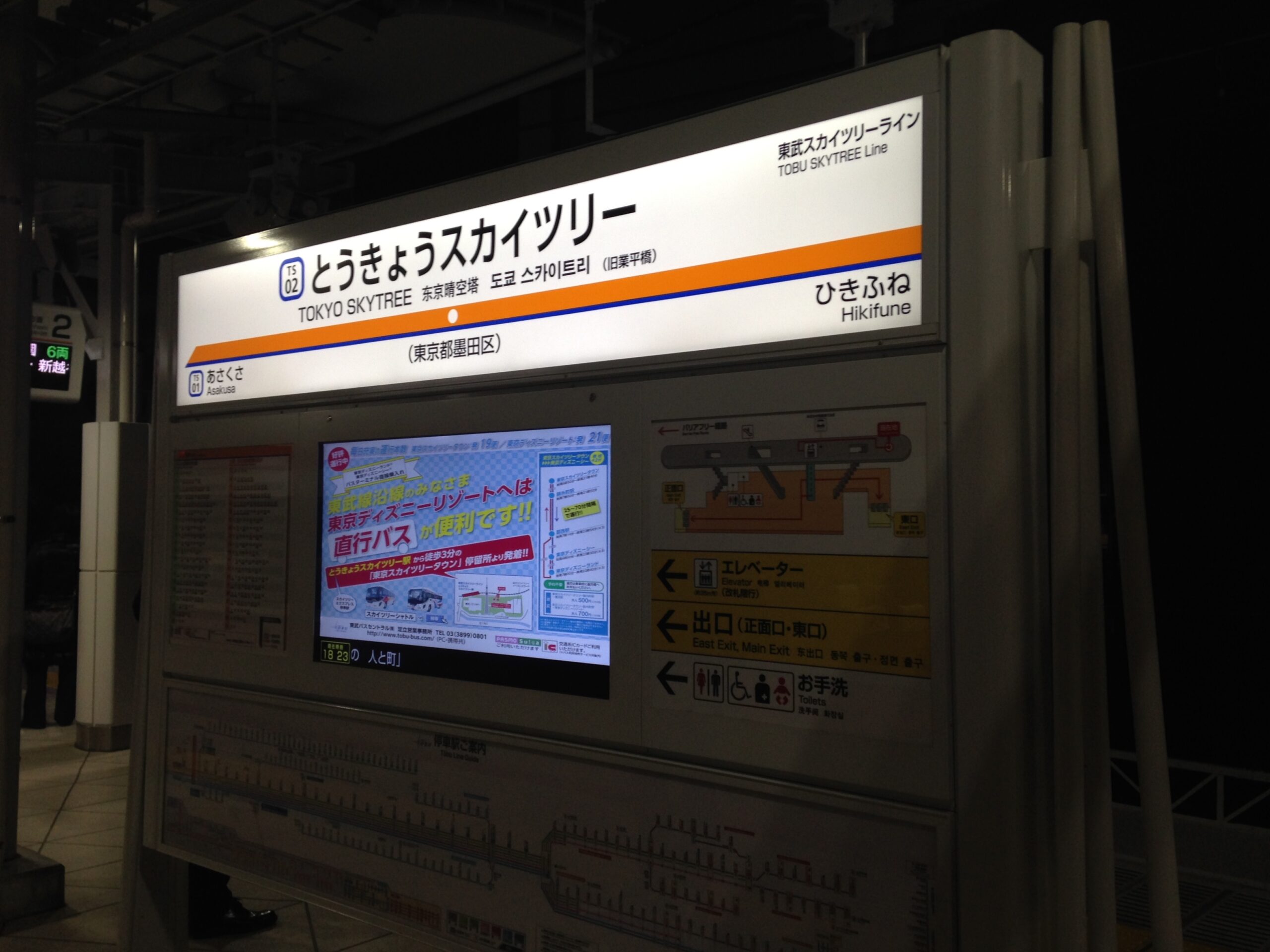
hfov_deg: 55.4
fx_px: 1211
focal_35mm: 33
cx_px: 635
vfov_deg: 42.9
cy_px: 476
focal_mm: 4.12
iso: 64
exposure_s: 1/60
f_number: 2.4
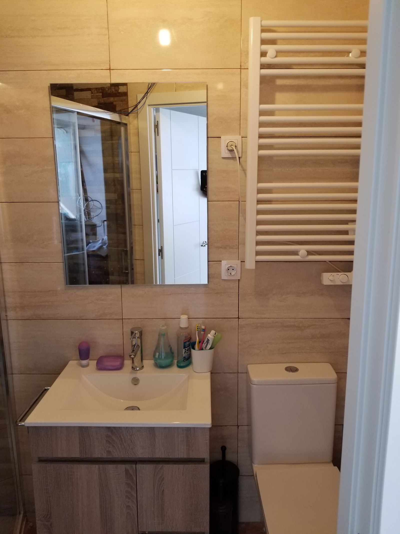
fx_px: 401
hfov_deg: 53.1
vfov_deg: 67.3
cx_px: 200
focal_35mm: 26
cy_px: 267
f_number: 1.7
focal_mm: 4.25
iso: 125
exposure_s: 1/50
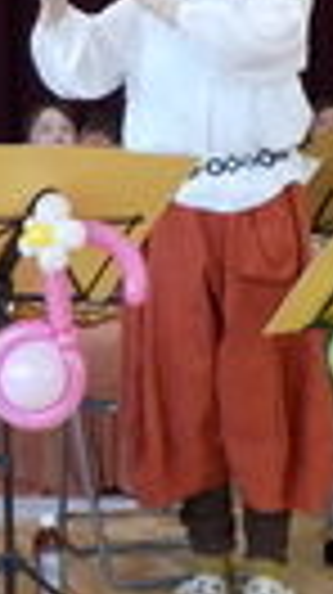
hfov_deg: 12.0
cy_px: 76
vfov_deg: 21.2
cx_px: -36
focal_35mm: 99
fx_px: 1558
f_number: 3.3
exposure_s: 1/30
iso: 125
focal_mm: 4.1
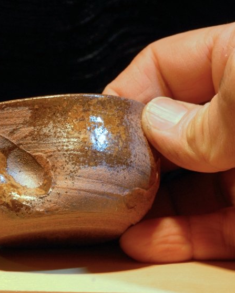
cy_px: 146
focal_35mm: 223
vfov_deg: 8.7
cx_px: 55
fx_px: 1935
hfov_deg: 6.9
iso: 400
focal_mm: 105
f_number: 14
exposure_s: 1/13
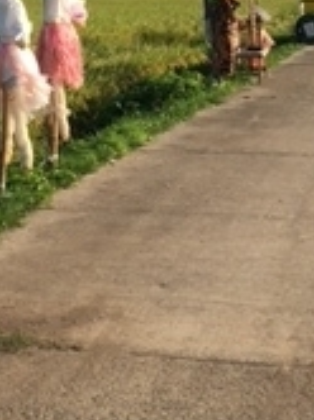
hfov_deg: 13.1
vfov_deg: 17.2
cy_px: -3
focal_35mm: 112
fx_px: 1358
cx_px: 38
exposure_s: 1/1166
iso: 25
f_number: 2.2
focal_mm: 4.15
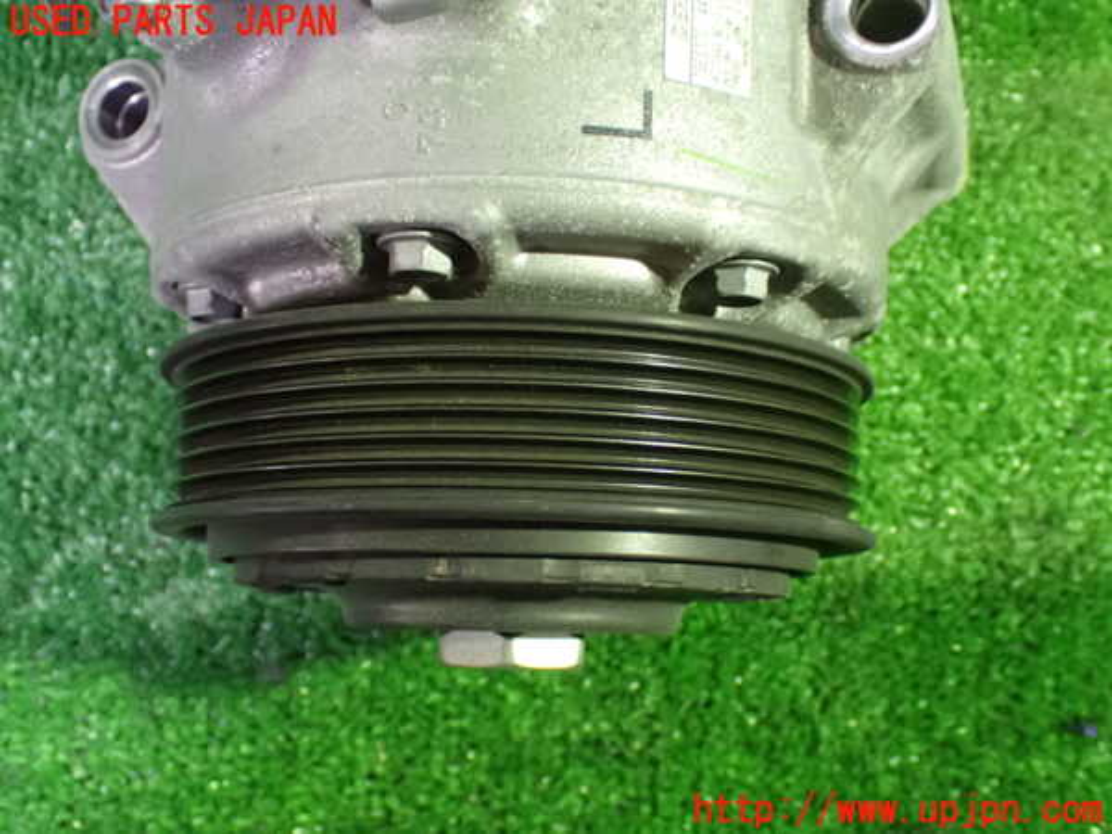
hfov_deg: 45.8
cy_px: 417
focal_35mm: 41
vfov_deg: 35.1
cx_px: 556
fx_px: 1317
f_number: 2.8
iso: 1600
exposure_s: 1/25
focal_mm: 7.31
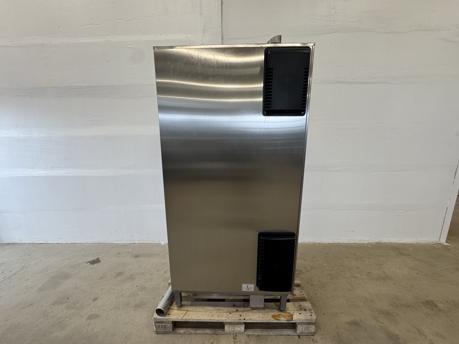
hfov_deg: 102.1
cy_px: 172
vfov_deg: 85.7
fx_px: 186
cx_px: 230
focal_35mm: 14
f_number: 2.2
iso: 200
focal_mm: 2.22
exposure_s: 1/100
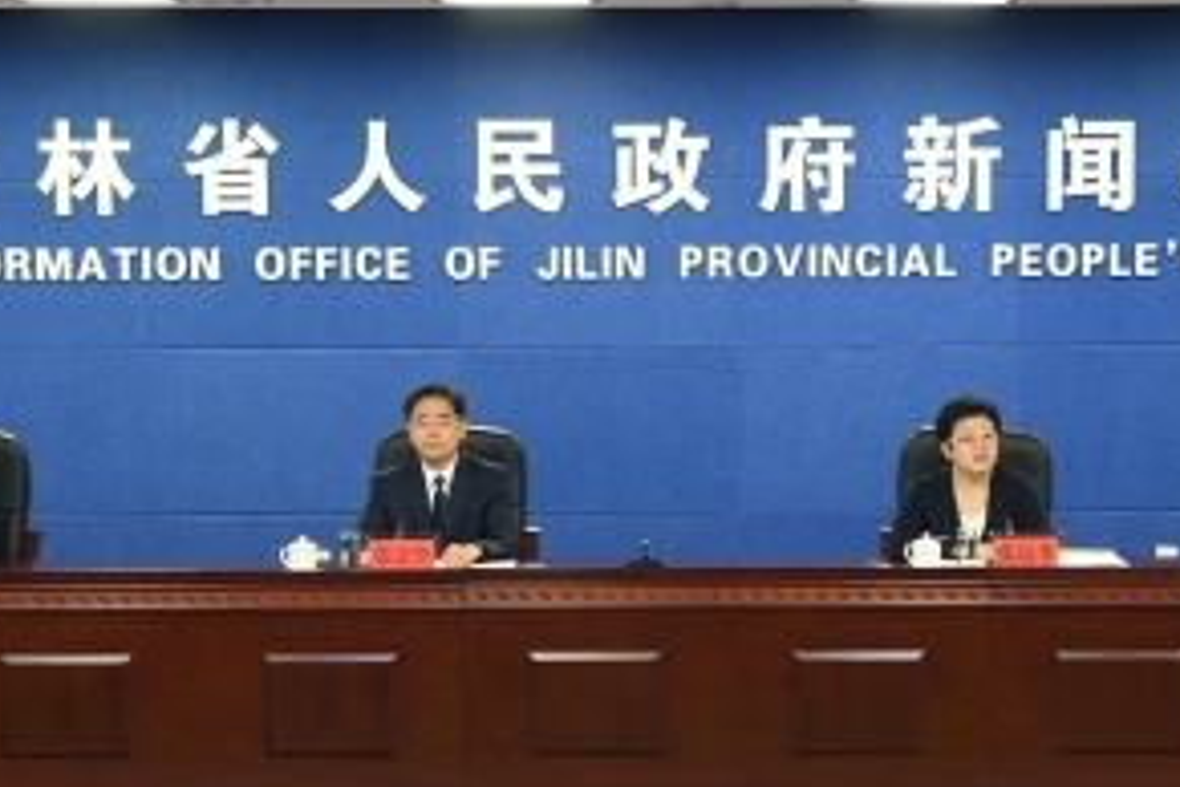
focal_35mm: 74
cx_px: 762
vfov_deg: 18.4
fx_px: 2425
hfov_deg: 27.2
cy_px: 497
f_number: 3.5
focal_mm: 36
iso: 800
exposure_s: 1/80
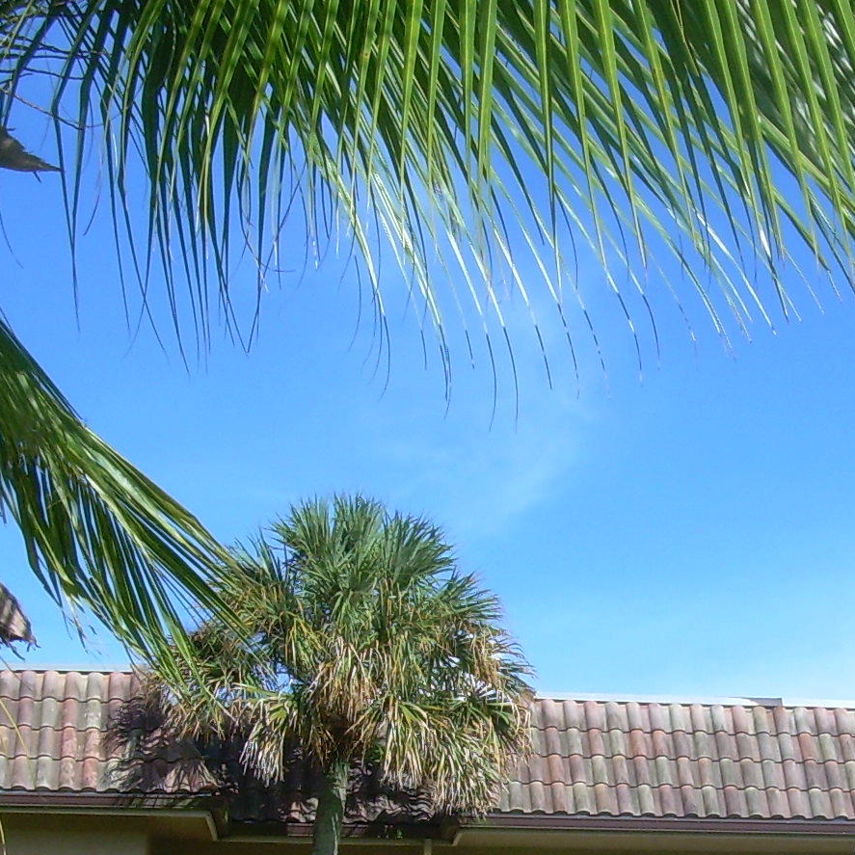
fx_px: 2403
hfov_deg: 20.0
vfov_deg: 20.0
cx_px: 672
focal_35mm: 86
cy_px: 682
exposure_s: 1/354
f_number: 4.6
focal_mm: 6.3
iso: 50
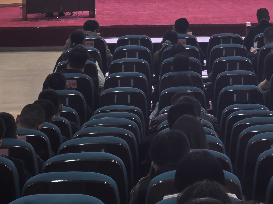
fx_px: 1230
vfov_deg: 9.3
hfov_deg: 12.5
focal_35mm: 156
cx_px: 292
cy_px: -78
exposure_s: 1/100
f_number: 2
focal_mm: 5.75
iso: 100
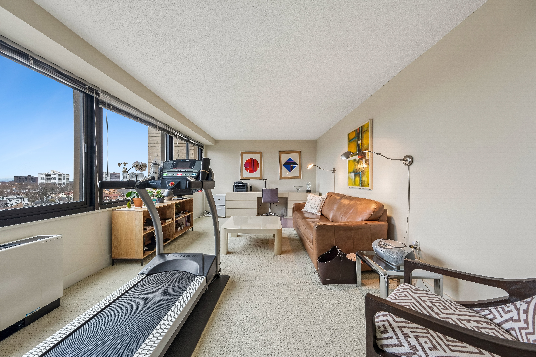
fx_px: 179
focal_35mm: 12
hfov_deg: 112.6
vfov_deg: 90.0
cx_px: 268
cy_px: 178
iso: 160
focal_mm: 8
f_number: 8
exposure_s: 1/15
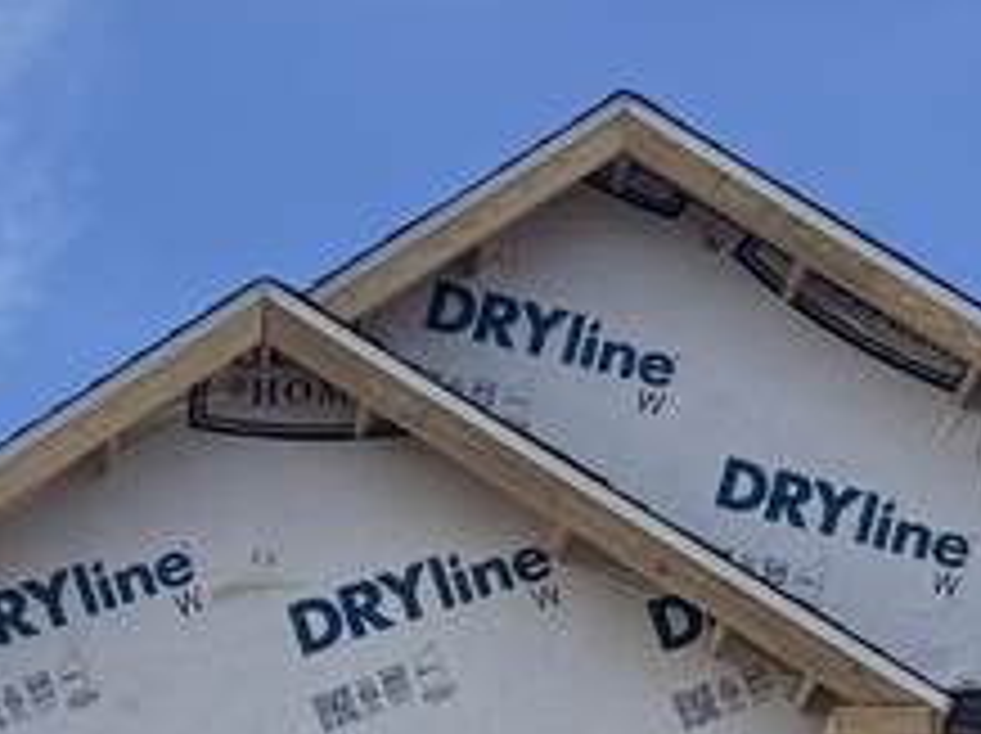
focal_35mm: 141
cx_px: -220
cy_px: 1752
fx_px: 3991
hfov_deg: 13.6
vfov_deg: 9.4
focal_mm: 6.76
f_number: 1.78
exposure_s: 1/2801
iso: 80
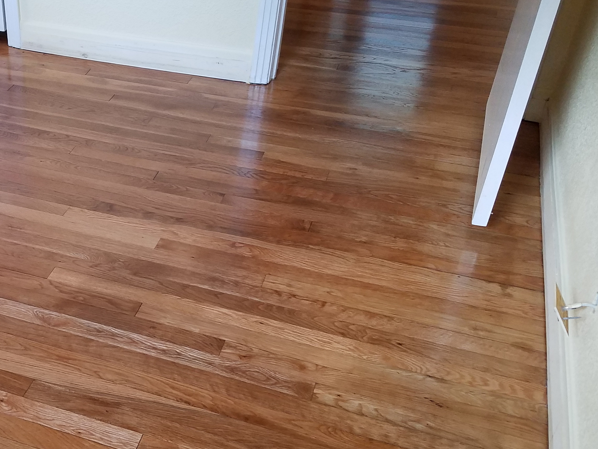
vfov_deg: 31.5
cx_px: 85
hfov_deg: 39.0
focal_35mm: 46
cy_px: 238
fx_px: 795
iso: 160
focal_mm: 4.2
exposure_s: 1/60
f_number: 1.7
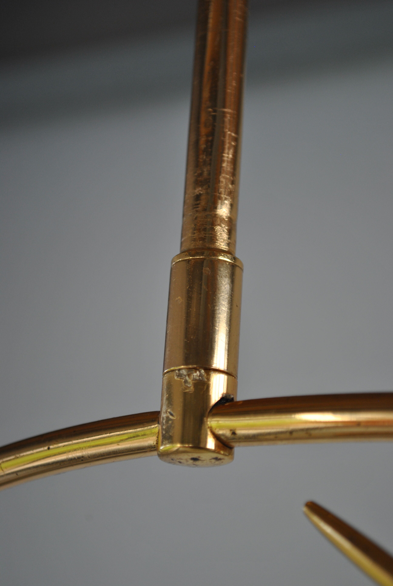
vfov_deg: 24.6
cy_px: 293
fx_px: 1347
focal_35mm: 82
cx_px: 196
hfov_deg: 16.6
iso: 200
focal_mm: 55
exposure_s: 1/80
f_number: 5.6
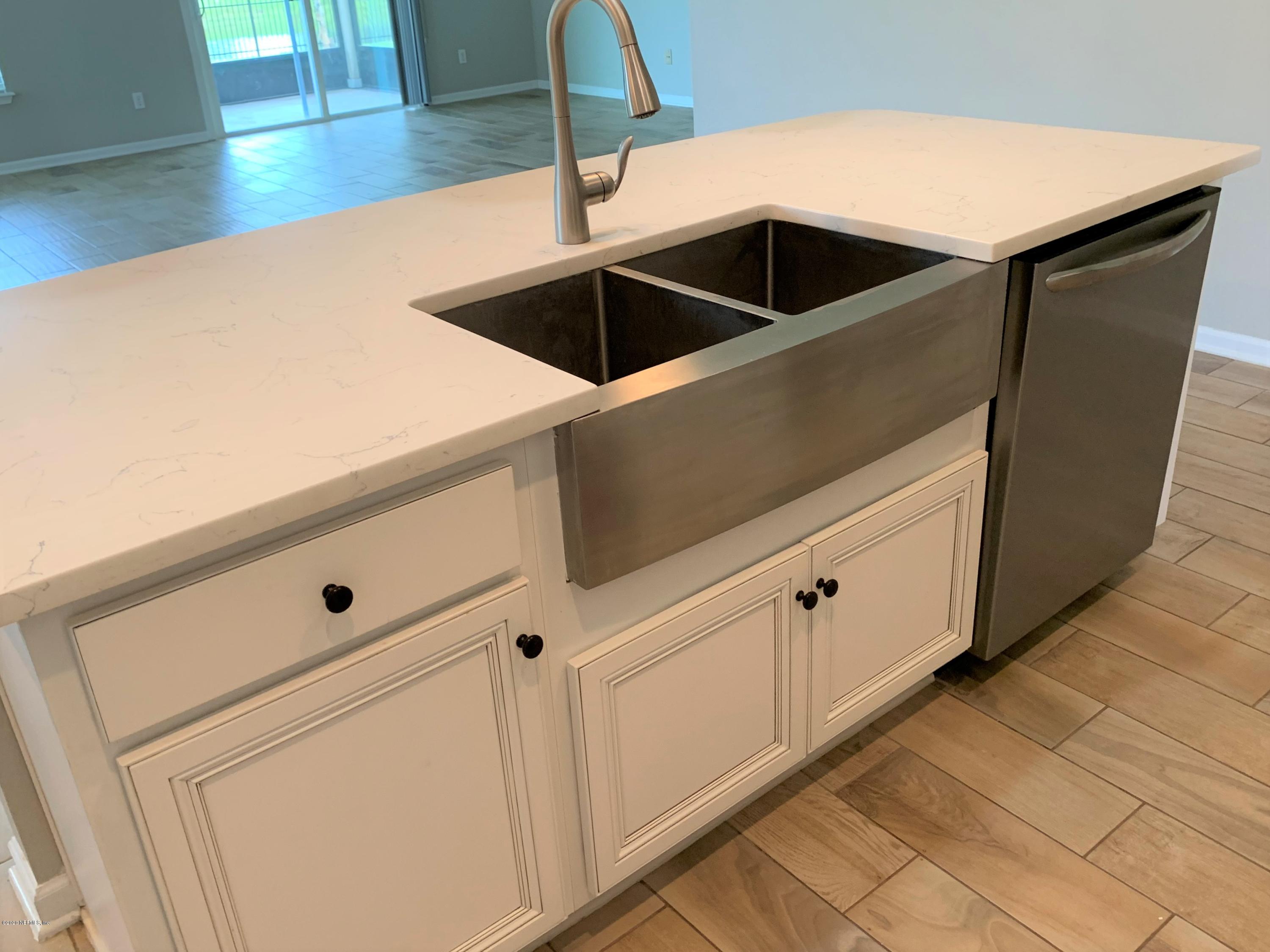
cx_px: 635
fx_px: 954
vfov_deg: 53.1
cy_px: 476
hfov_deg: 67.3
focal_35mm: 26
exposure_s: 1/60
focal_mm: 4.25
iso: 125
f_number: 1.8
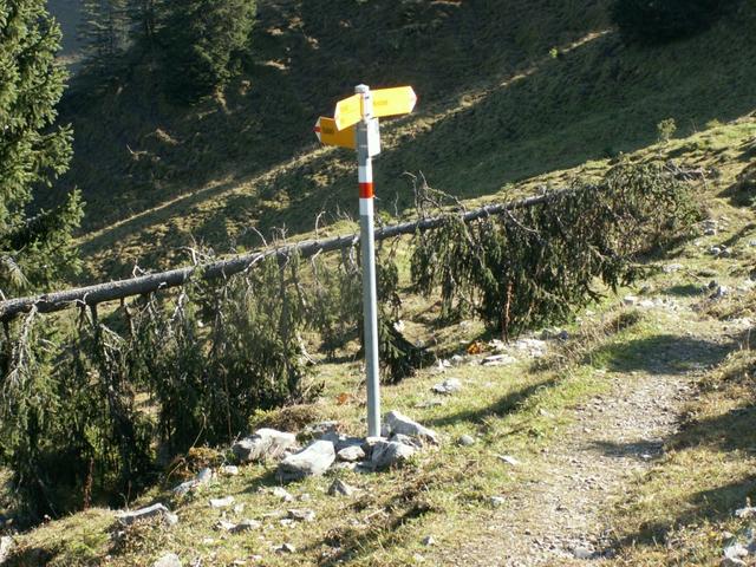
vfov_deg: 16.1
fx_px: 2009
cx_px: 378
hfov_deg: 21.3
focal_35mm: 92
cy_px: 284
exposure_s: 1/100
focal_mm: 15.43
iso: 50
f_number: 5
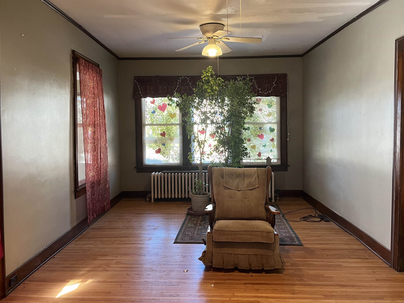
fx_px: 338
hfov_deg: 61.7
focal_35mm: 29
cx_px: 200
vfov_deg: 48.2
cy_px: 137
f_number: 1.6
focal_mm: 5.1
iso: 200
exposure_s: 1/60
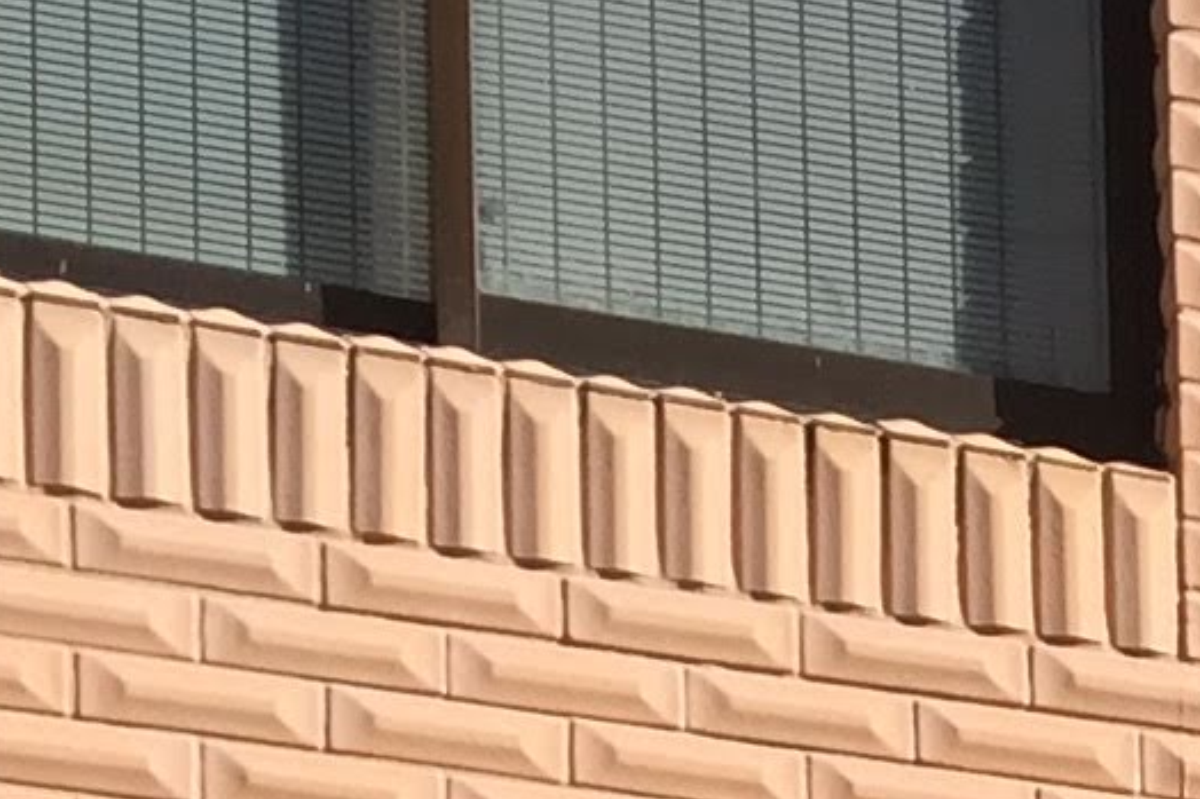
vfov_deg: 6.4
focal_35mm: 188
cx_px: 2059
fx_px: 6264
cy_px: 2761
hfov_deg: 10.4
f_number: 2.2
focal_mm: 4.15
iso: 32
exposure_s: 1/1582
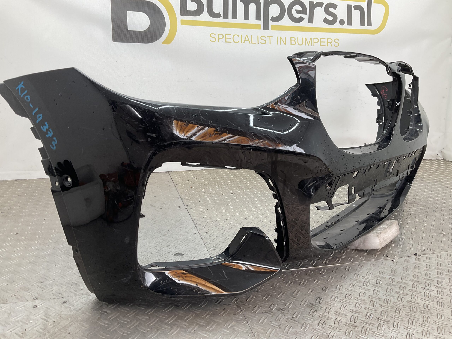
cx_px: 226
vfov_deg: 48.2
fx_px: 379
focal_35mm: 29
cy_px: 170
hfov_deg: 61.7
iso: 25
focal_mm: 3
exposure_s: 1/100
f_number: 1.8
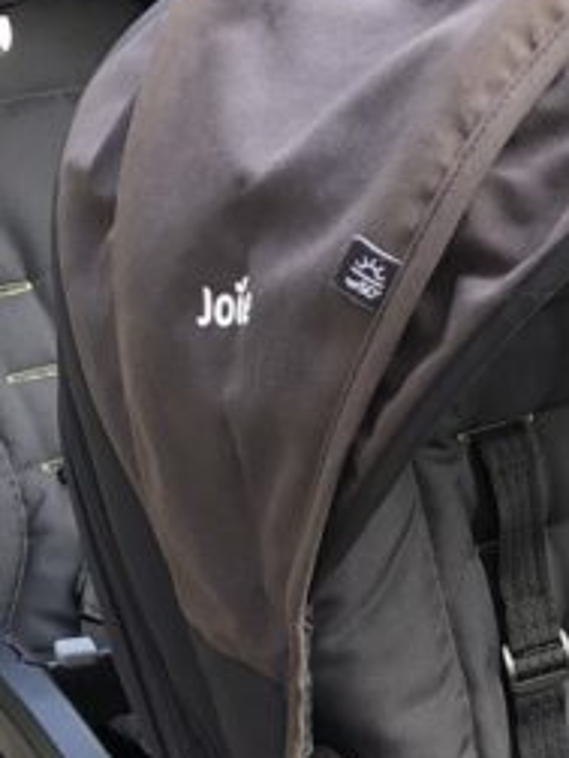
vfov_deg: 16.4
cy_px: 966
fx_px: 2498
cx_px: 458
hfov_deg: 12.9
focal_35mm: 114
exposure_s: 1/30
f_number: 1.8
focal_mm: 3.99
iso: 25
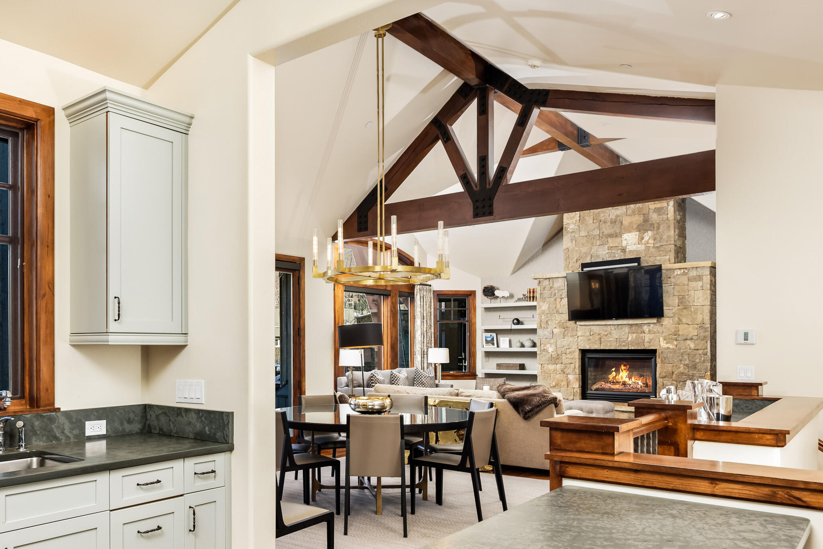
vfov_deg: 44.5
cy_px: 353
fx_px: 663
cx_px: 269
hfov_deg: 62.0
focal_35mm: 29
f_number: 7.1
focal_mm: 20
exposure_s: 1/200
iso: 640
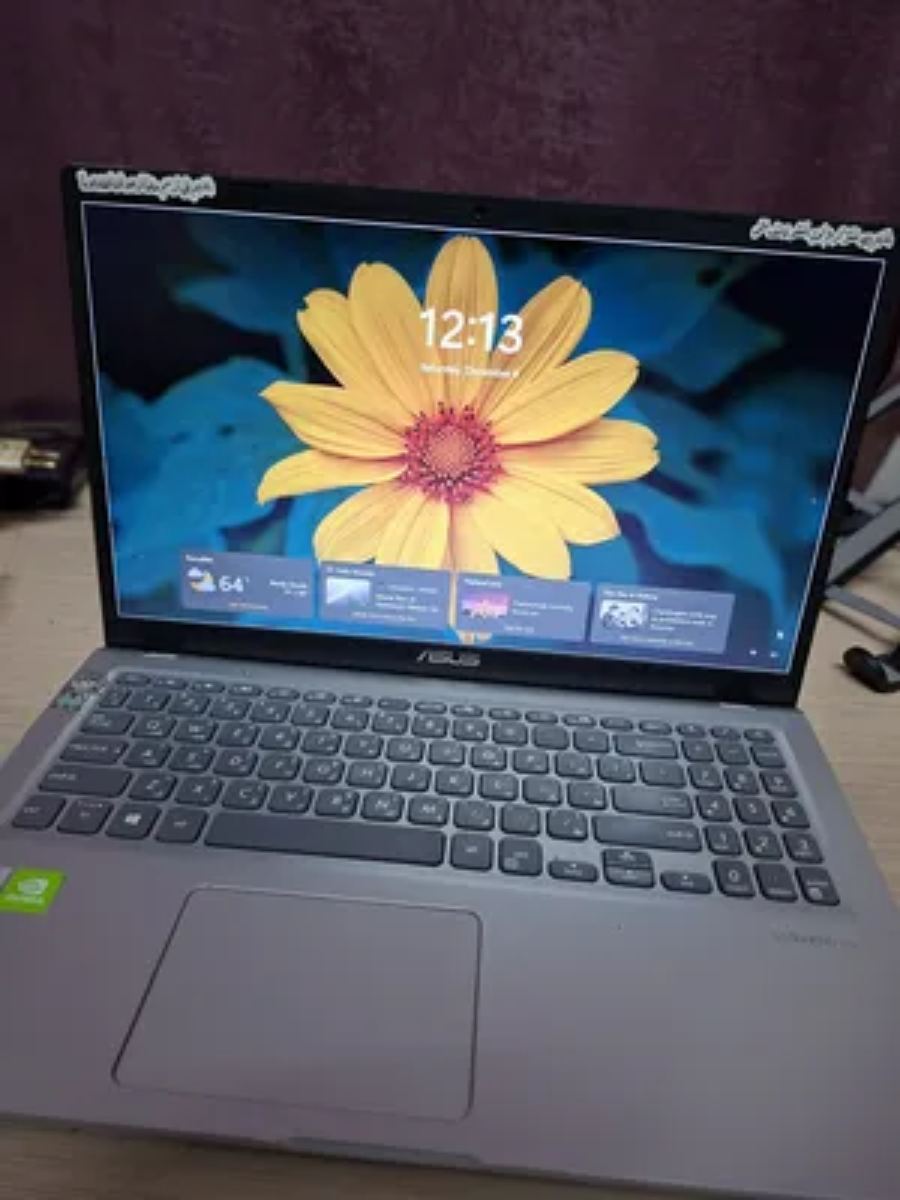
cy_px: 600
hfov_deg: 58.9
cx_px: 450
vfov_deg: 73.9
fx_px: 797
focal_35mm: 23
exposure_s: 1/33
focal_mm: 5.54
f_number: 1.8
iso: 250
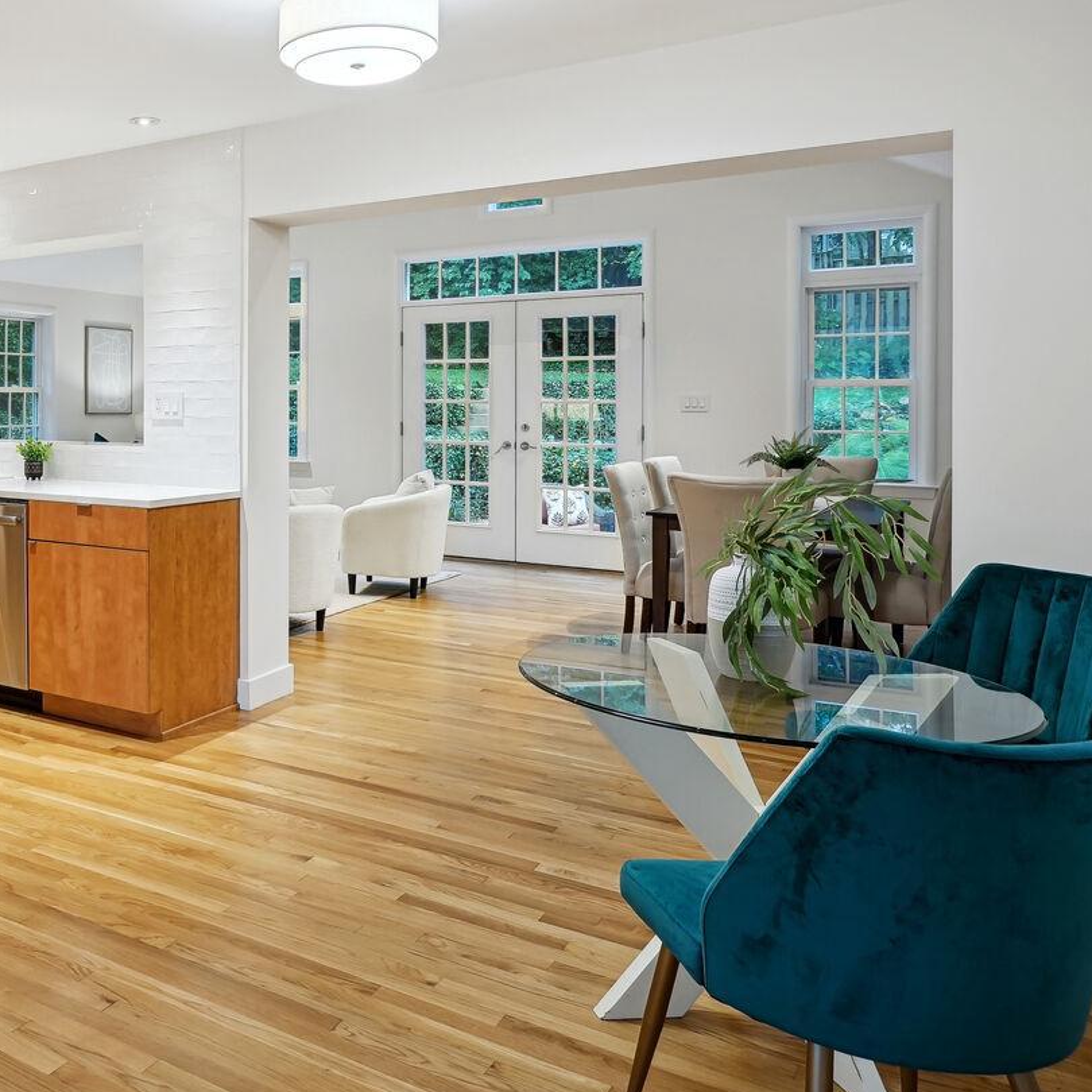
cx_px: 124
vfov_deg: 54.8
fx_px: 1035
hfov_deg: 49.9
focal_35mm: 29
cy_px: 387
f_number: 8
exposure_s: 1/20
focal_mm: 16
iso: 800
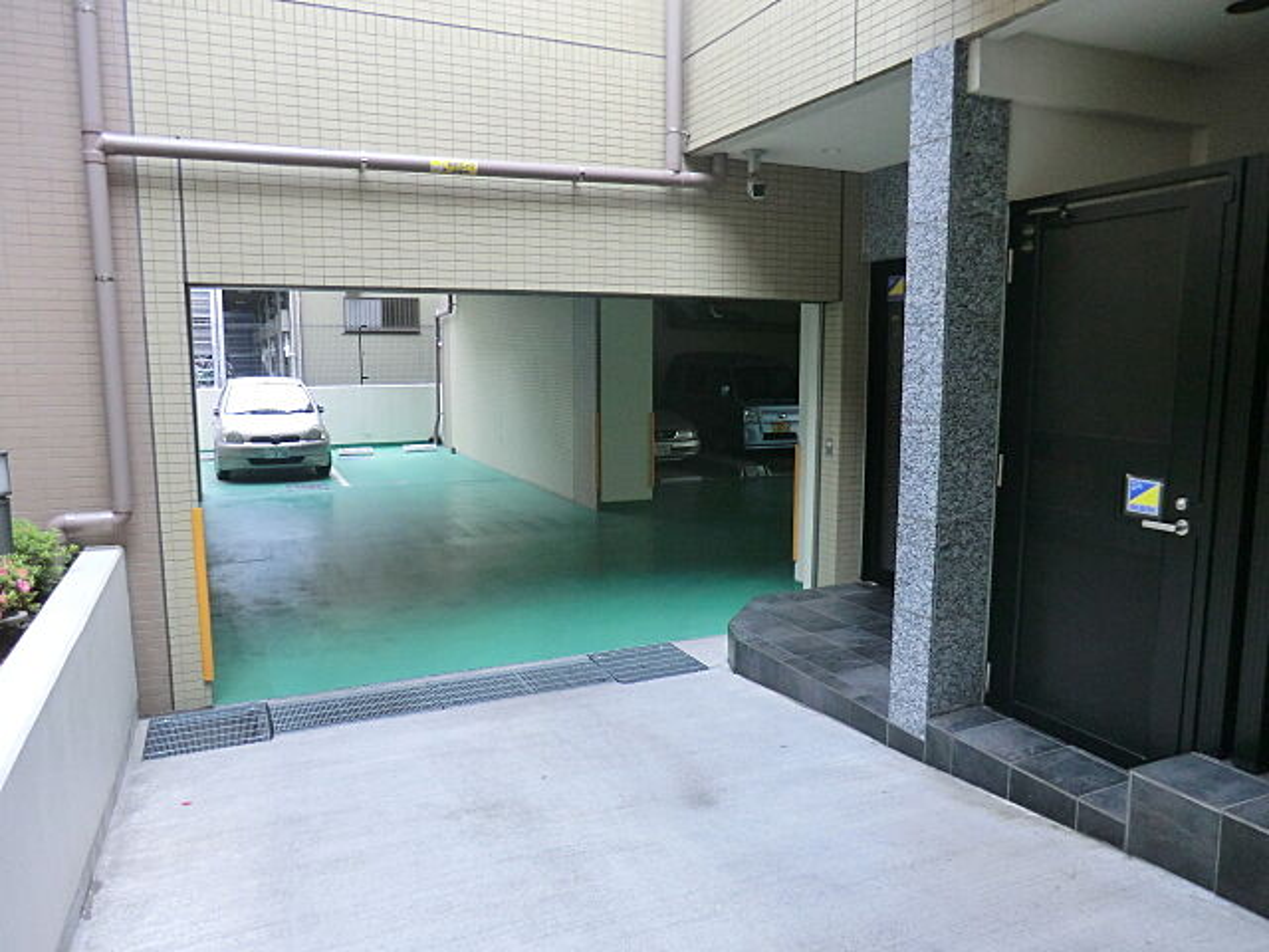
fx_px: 880
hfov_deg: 71.6
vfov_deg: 56.8
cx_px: 634
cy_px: 476
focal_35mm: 24
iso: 160
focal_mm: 4.3
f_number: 3.2
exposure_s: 1/60
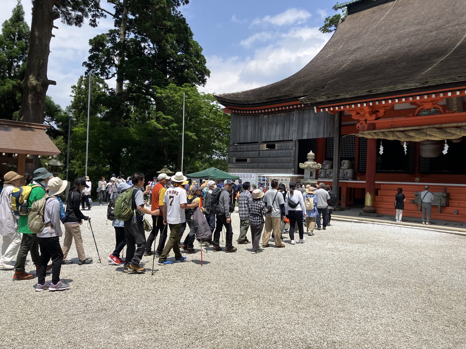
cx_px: 233
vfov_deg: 49.7
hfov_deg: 63.4
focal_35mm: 28
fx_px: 377
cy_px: 174
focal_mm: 3.99
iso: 32
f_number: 1.8
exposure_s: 1/2208
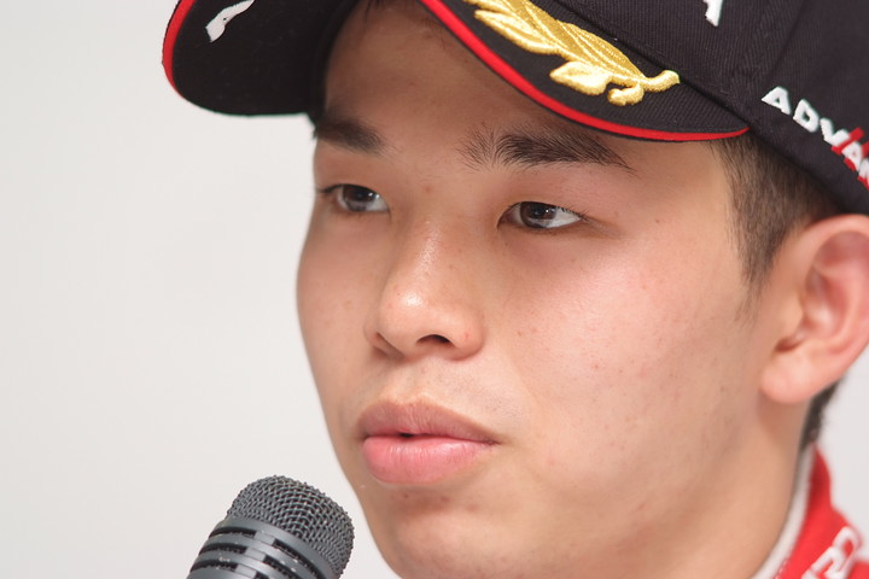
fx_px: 6517
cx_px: 434
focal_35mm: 270
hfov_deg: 7.6
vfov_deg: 5.1
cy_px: 290
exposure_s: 1/125
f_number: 2.8
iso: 200
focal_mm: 180
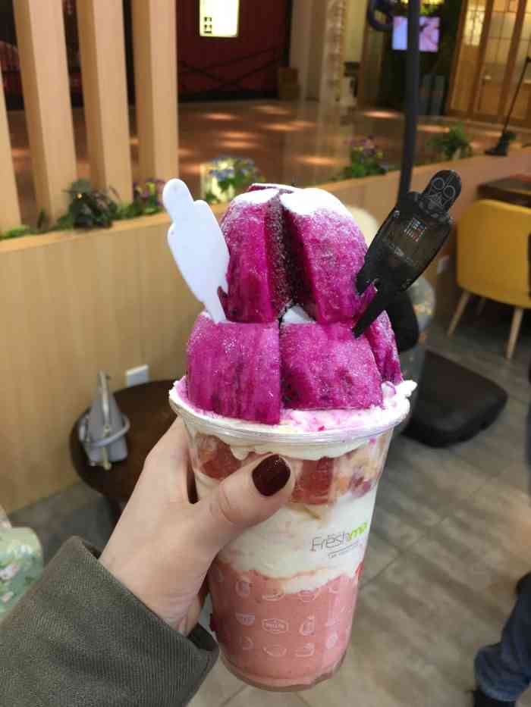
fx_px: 593
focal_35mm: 29
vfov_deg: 61.7
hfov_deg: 48.2
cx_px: 266
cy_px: 354
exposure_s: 1/17
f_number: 2.2
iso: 40
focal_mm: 4.15
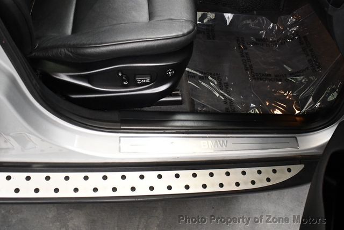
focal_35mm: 36
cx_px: 172
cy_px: 115
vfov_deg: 36.9
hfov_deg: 53.1
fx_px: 344
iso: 3200
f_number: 3.5
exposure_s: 1/125
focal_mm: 18
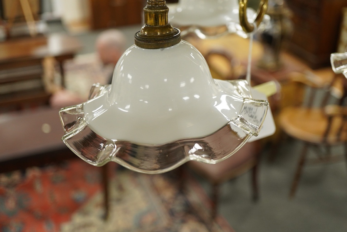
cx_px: 174
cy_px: 116
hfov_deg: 43.6
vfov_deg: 29.9
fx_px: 434
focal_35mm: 45
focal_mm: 30
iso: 1250
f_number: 3.5
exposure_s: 1/125
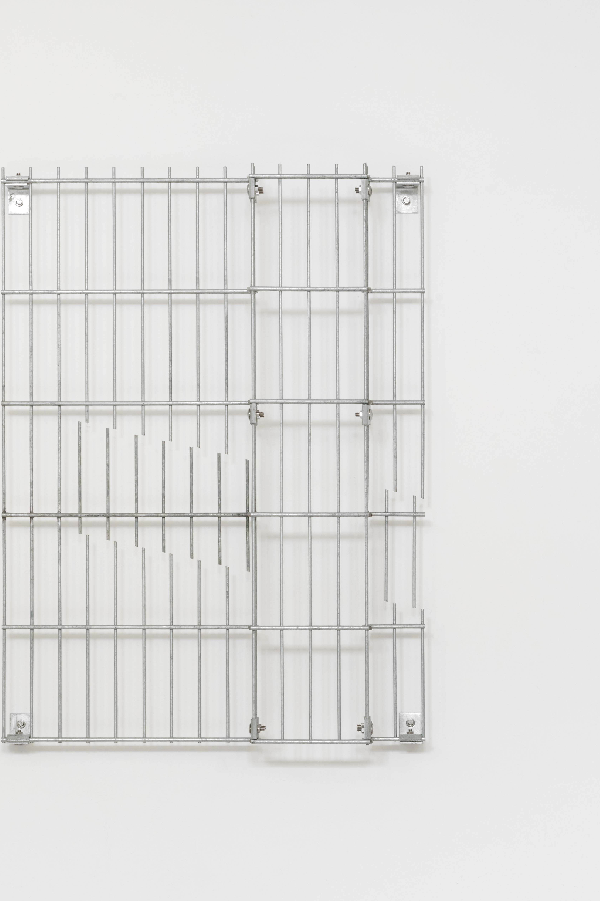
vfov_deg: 12.3
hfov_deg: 8.2
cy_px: 622
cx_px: 209
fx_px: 4175
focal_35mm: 167
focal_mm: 105
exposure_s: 4
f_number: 16
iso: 400
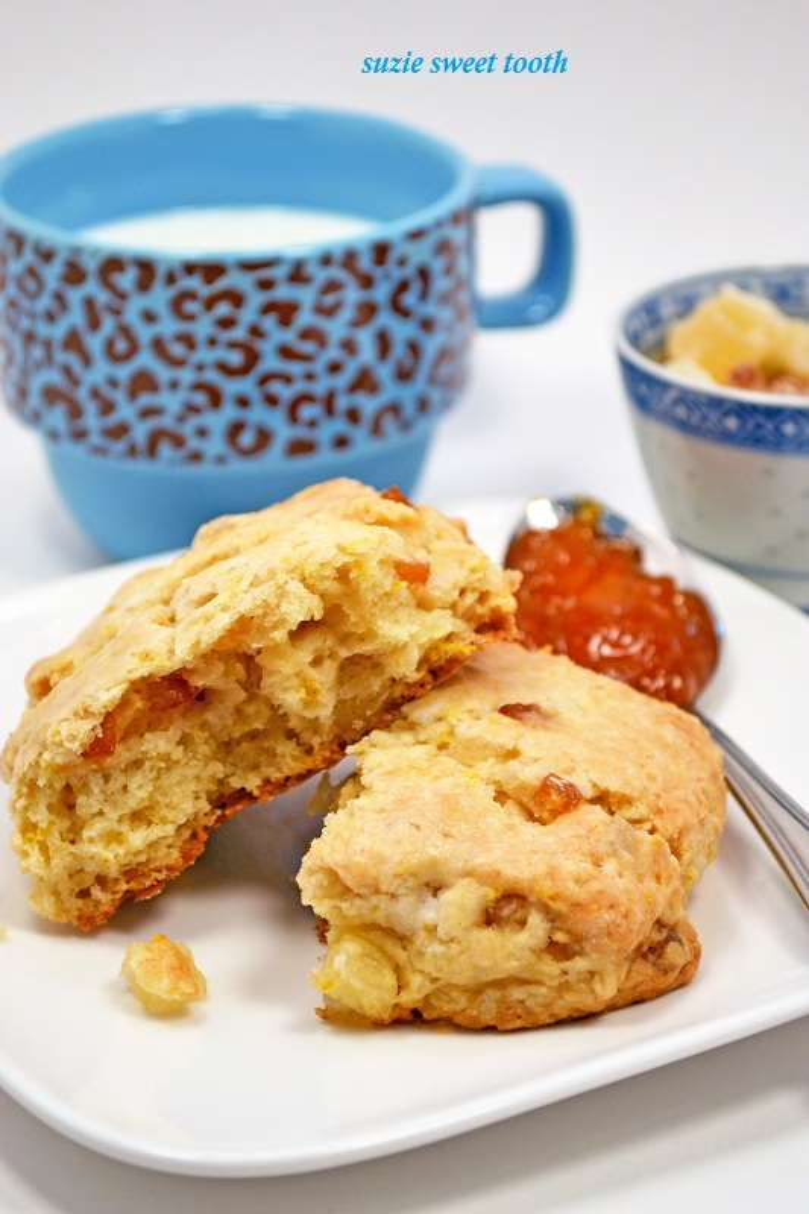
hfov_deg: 16.5
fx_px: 2782
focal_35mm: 82
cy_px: 607
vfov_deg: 24.6
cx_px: 404
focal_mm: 55
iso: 400
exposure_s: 1/400
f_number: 5.6
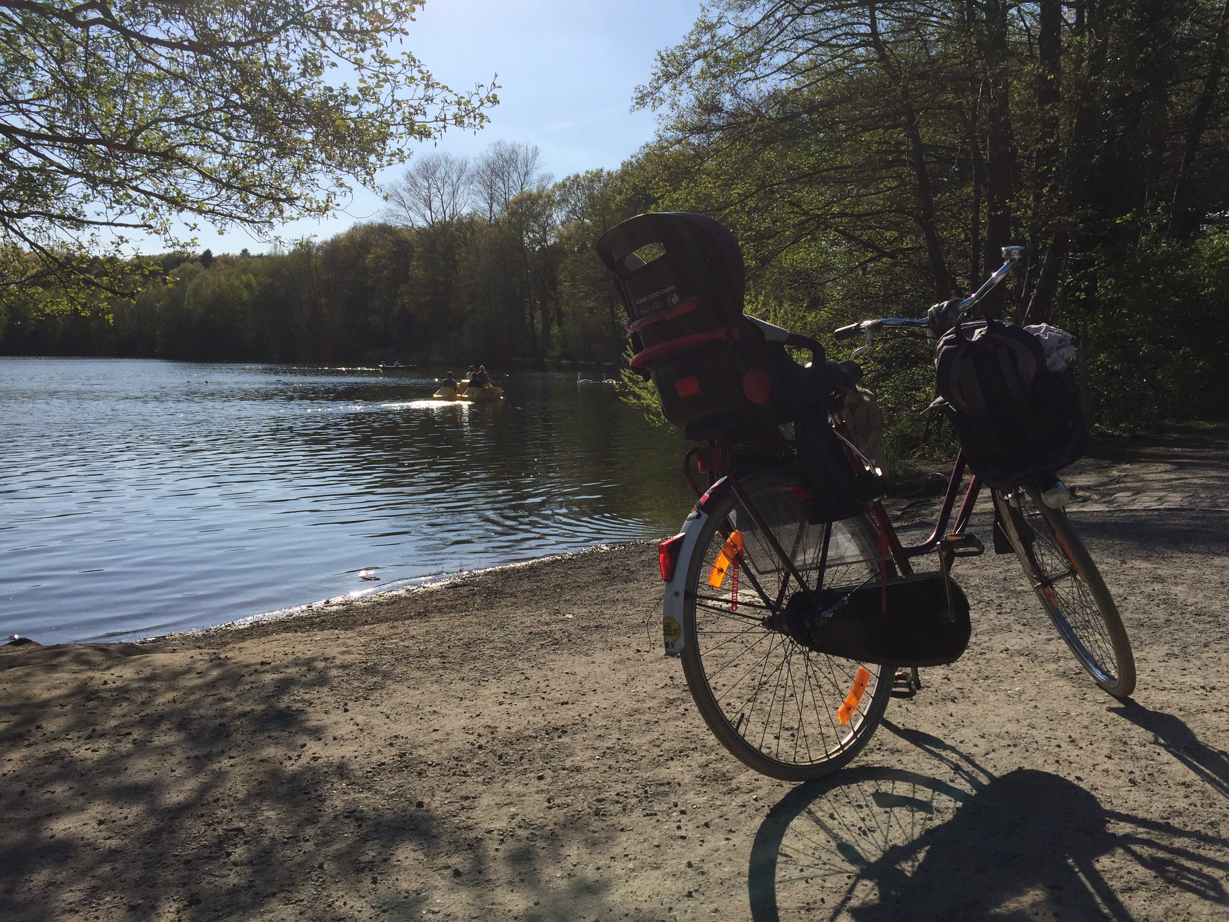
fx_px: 1030
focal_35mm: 29
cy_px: 461
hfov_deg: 61.7
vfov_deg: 48.2
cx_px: 614
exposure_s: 1/3300
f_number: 2.2
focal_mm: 4.15
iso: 32
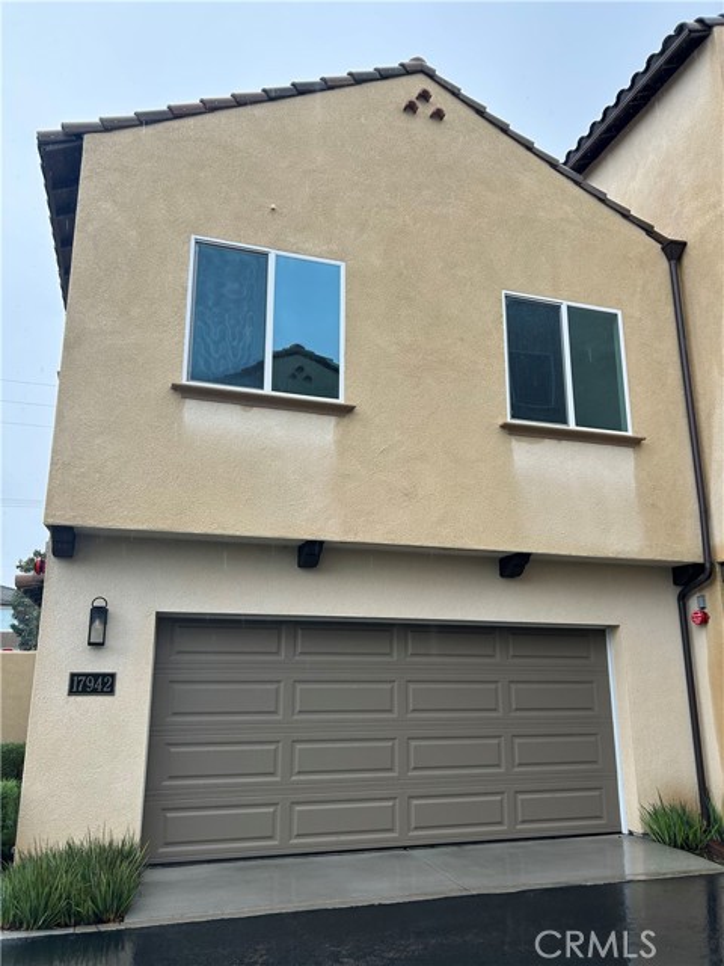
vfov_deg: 67.3
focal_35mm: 26
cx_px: 362
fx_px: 725
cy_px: 483
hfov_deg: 53.1
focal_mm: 5.7
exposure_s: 1/227
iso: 50
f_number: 1.5
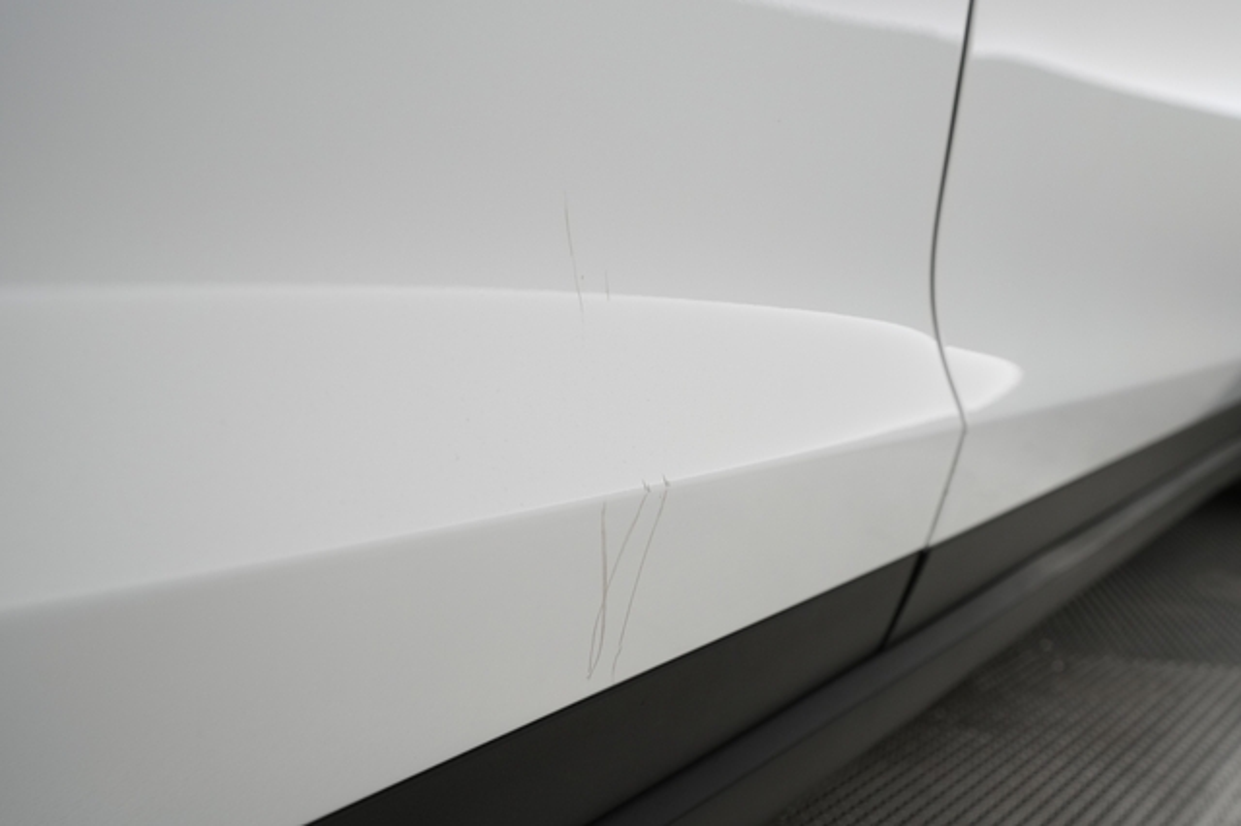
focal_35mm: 28
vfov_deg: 46.4
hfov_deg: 65.5
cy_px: 413
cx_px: 620
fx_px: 965
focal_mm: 28
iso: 1250
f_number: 4.5
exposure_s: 1/100
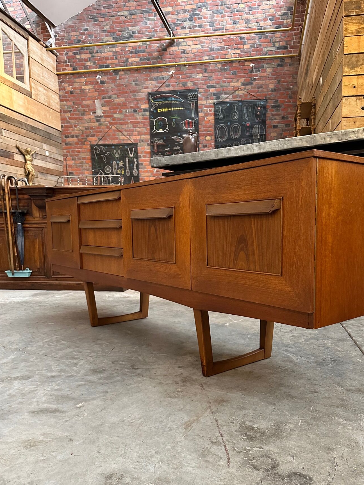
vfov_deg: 63.2
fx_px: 393
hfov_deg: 49.6
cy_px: 275
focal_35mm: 28
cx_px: 210
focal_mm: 6.86
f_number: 1.78
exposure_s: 1/60
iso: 640
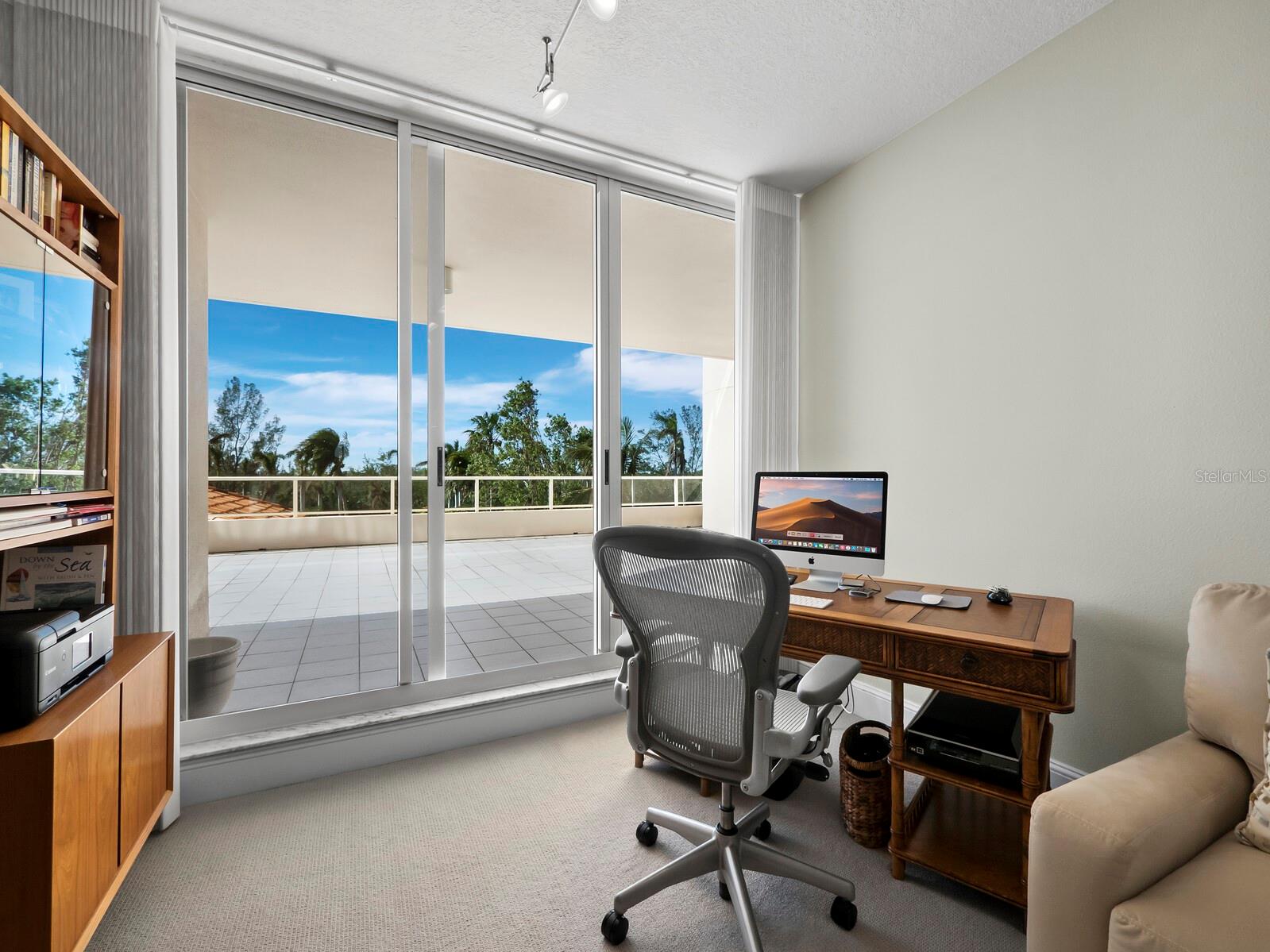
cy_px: 476
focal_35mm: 14
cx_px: 635
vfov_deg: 85.7
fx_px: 514
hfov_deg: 102.1
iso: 400
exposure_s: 1/30
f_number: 11
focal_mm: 7
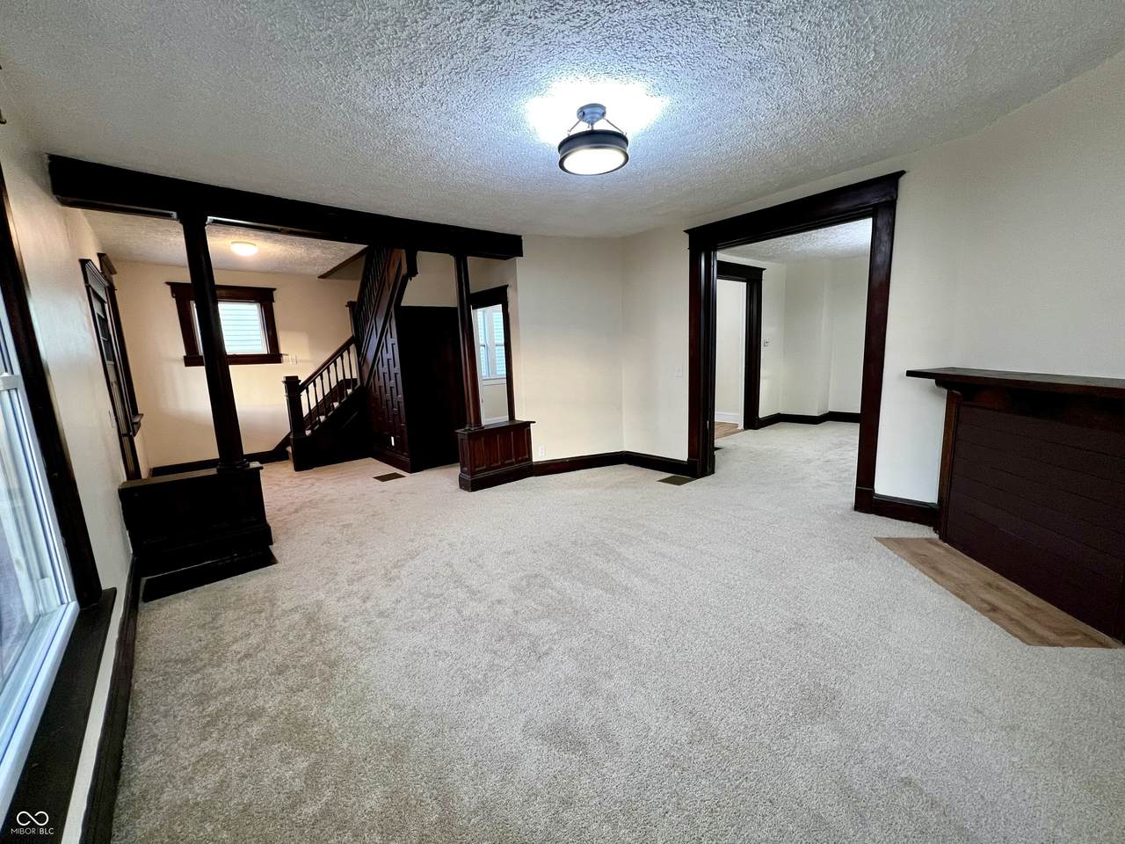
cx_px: 562
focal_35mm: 13
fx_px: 422
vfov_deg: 89.9
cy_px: 422
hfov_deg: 106.2
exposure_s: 1/60
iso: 250
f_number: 1.8
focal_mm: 1.57
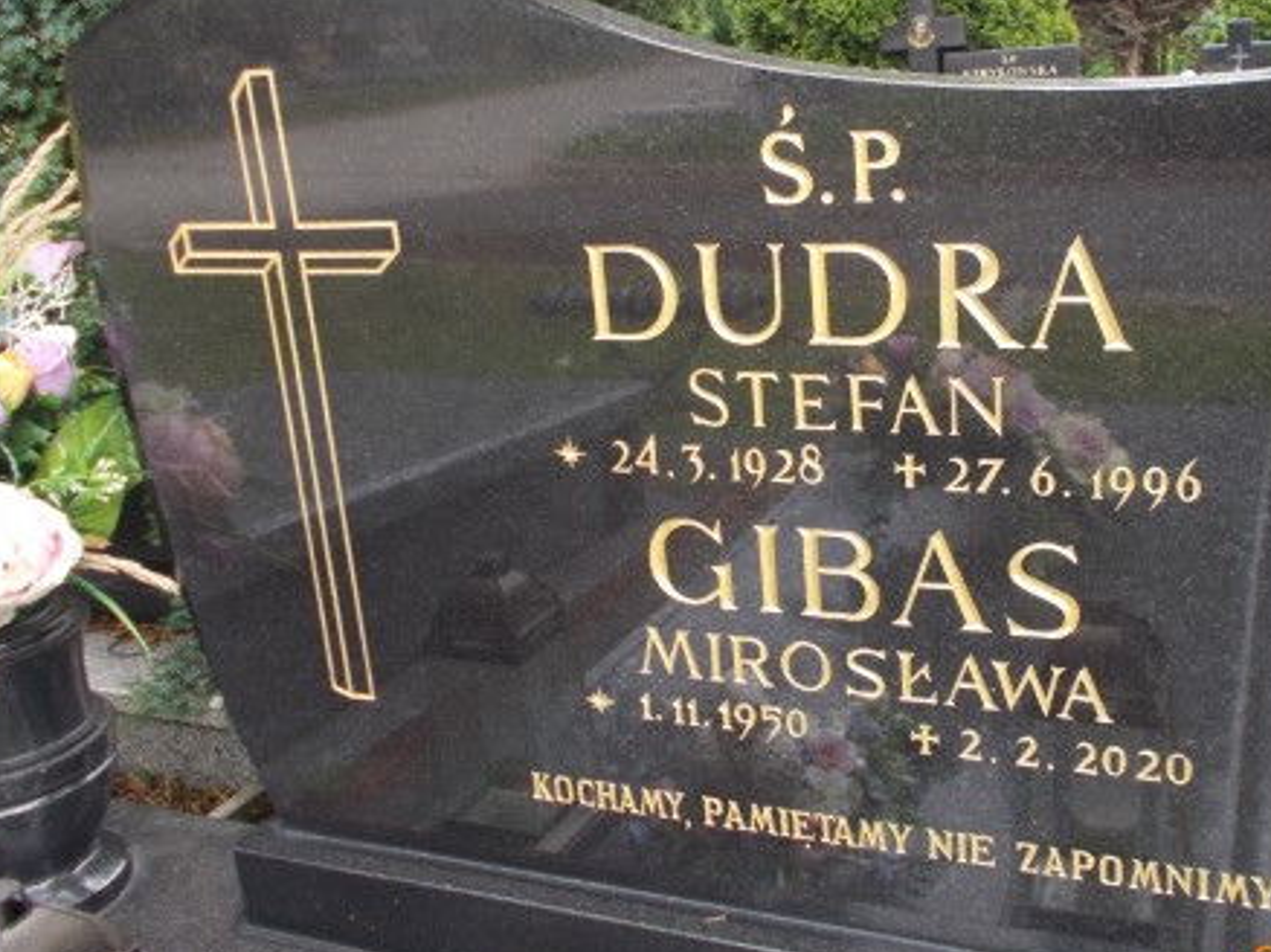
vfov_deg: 37.7
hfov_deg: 48.7
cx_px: 757
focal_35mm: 38
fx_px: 1394
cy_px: 435
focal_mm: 4.6
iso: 80
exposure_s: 1/50
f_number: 3.2
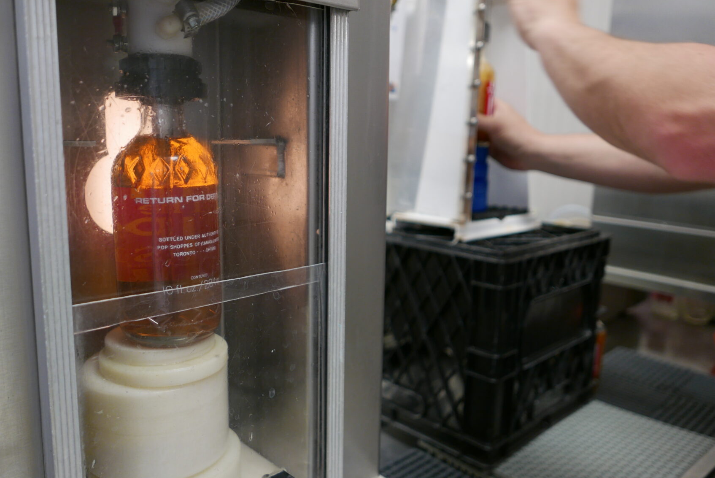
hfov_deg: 63.5
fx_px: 576
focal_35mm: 29
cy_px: 226
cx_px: 324
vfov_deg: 45.0
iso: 200
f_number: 1.7
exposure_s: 1/60
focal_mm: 10.9
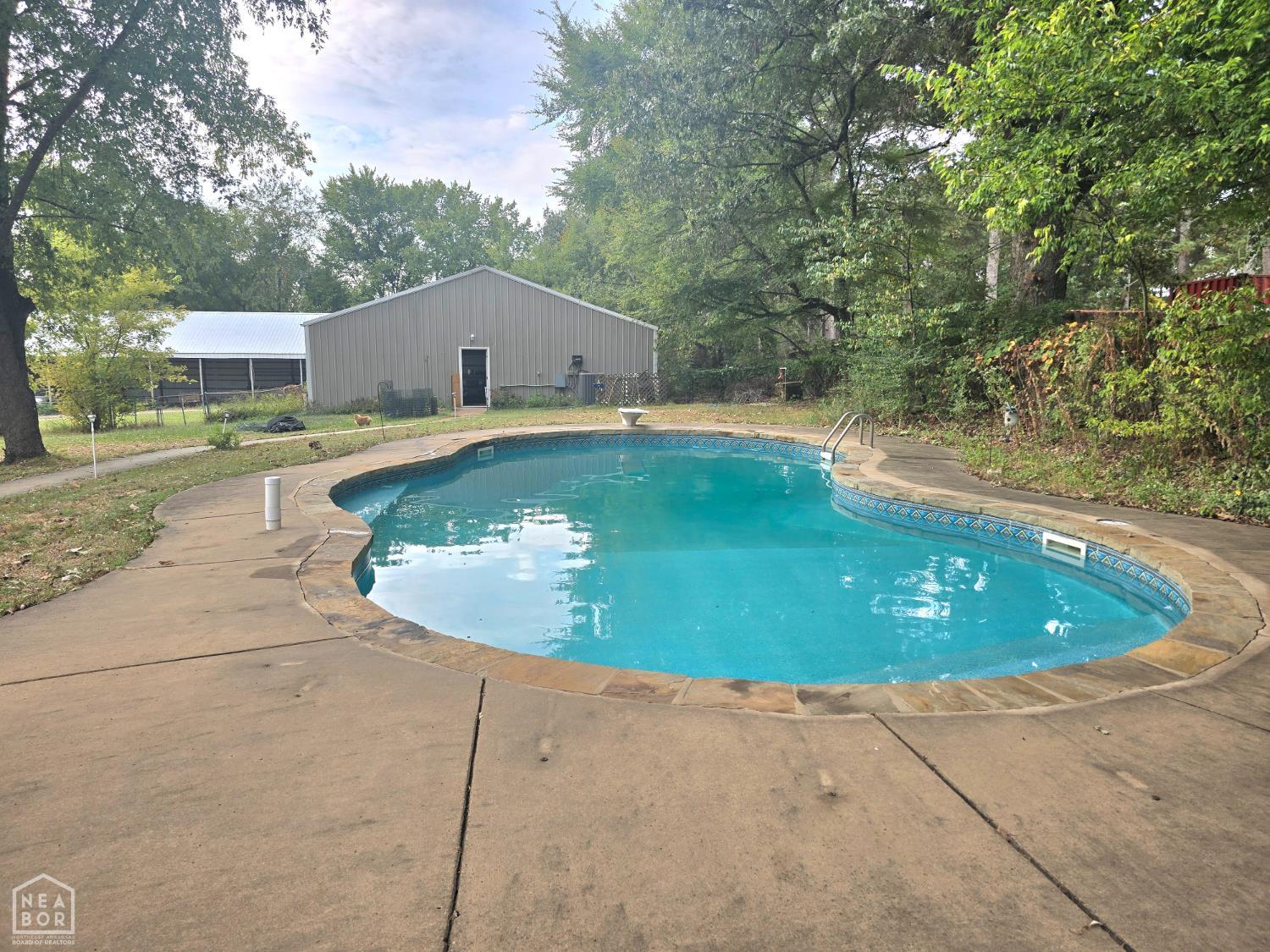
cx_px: 635
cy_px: 476
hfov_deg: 73.9
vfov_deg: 58.9
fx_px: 844
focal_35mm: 23
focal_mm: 6.3
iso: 12
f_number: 1.7
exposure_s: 1/294
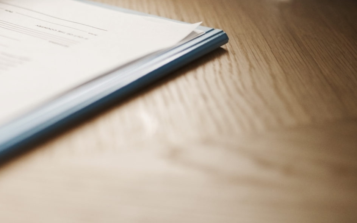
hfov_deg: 20.1
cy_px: -20
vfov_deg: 13.2
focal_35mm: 97
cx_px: -73
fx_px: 944
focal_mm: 35
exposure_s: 1/200
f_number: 1.4
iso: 400
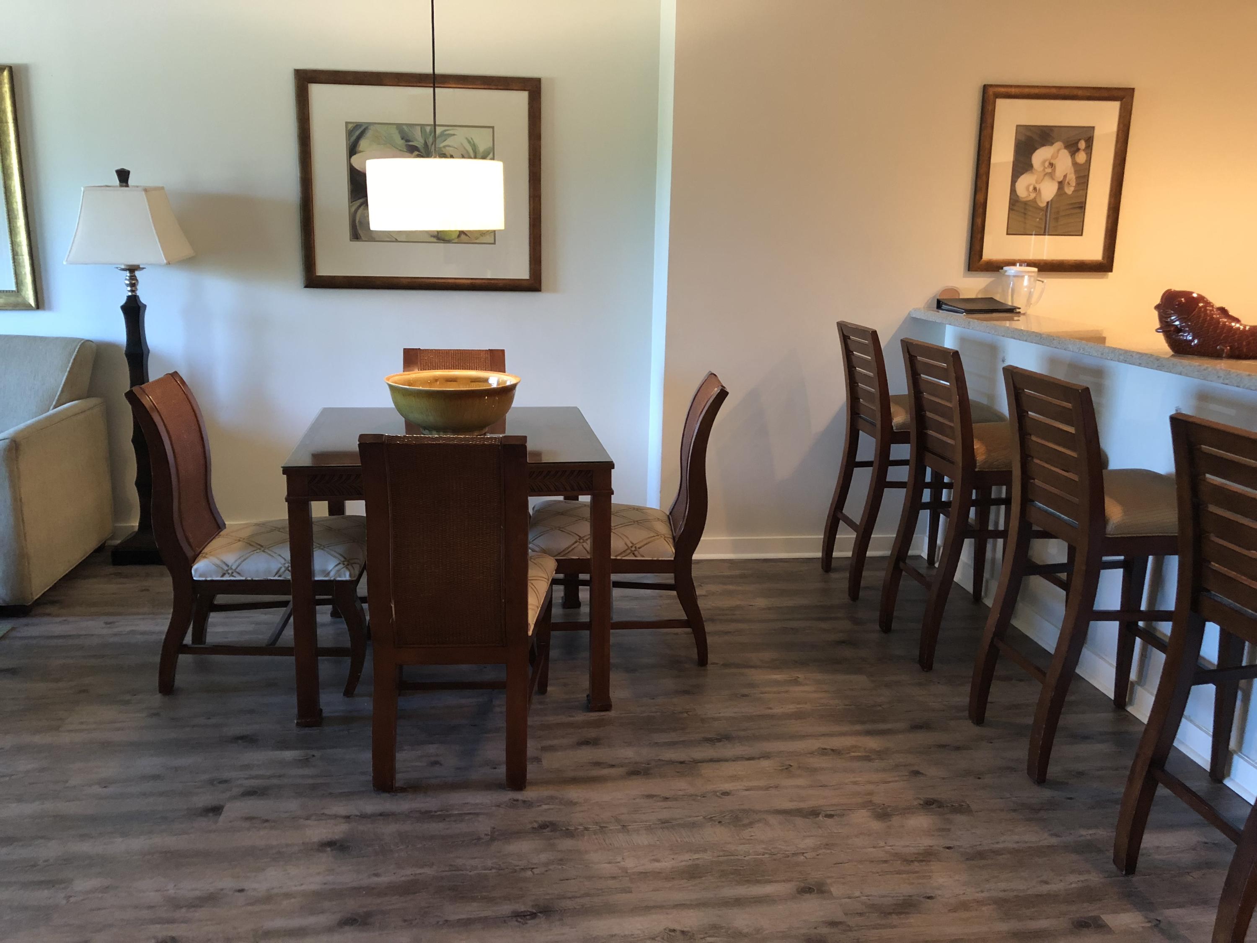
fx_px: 1053
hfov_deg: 61.7
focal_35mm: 29
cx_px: 628
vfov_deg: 48.2
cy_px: 472
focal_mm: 3.99
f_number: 1.8
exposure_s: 1/12
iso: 100
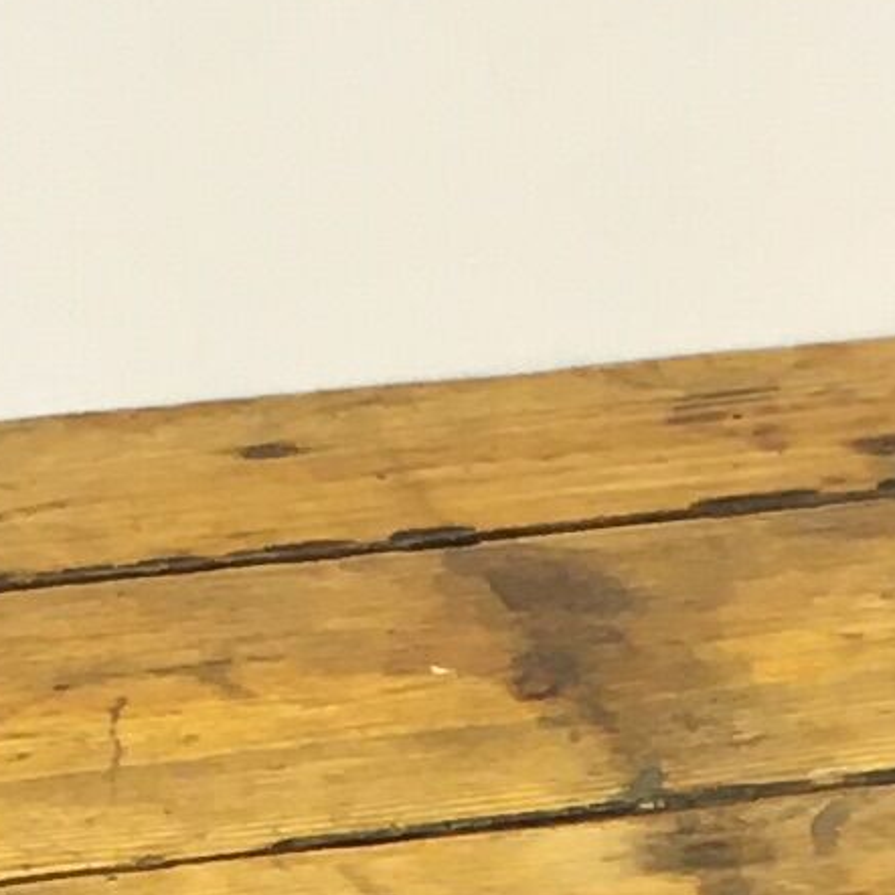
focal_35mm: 234
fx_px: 6845
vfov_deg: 7.2
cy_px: 1899
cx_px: 1106
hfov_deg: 7.4
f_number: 2.2
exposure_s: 1/33
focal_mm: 4.15
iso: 64
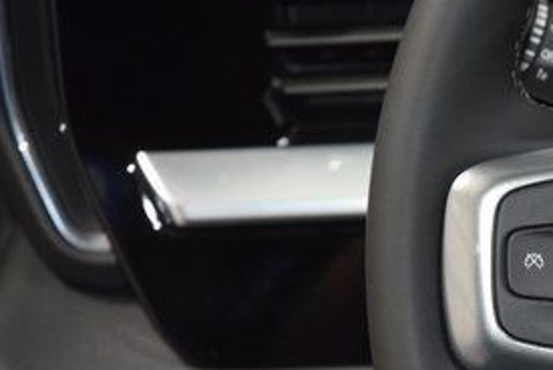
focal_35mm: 244
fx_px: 3752
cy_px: 270
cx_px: 599
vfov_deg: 5.6
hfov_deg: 8.4
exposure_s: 1/60
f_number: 4.5
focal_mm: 70
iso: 2500
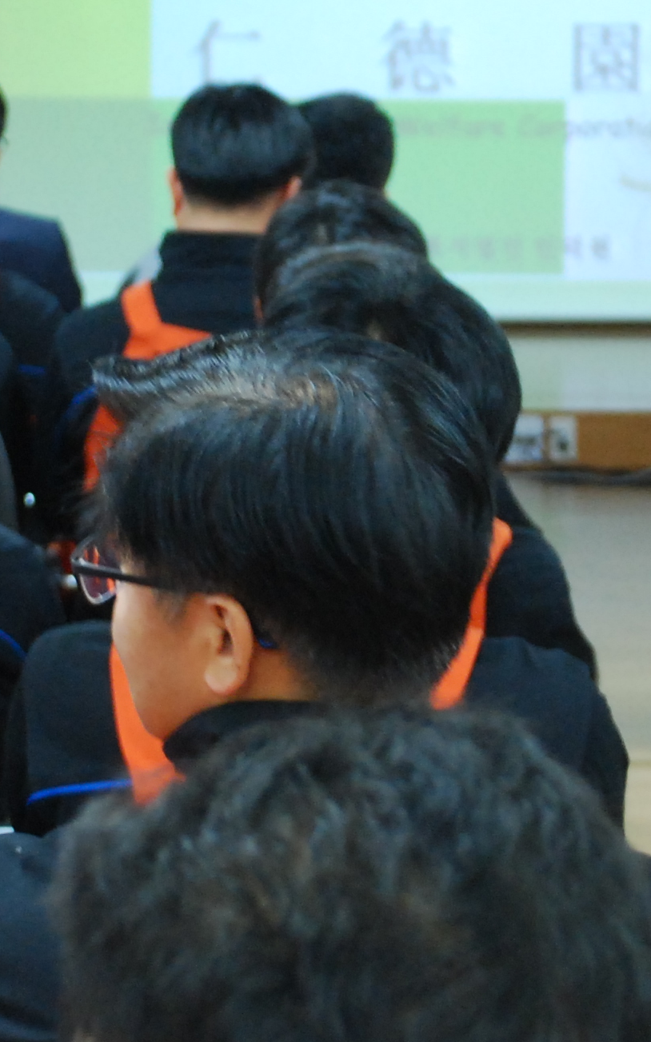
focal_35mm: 182
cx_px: 354
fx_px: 5168
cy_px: 488
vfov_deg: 11.5
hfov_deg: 7.2
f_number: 4.5
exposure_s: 1/30
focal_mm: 40
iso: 800
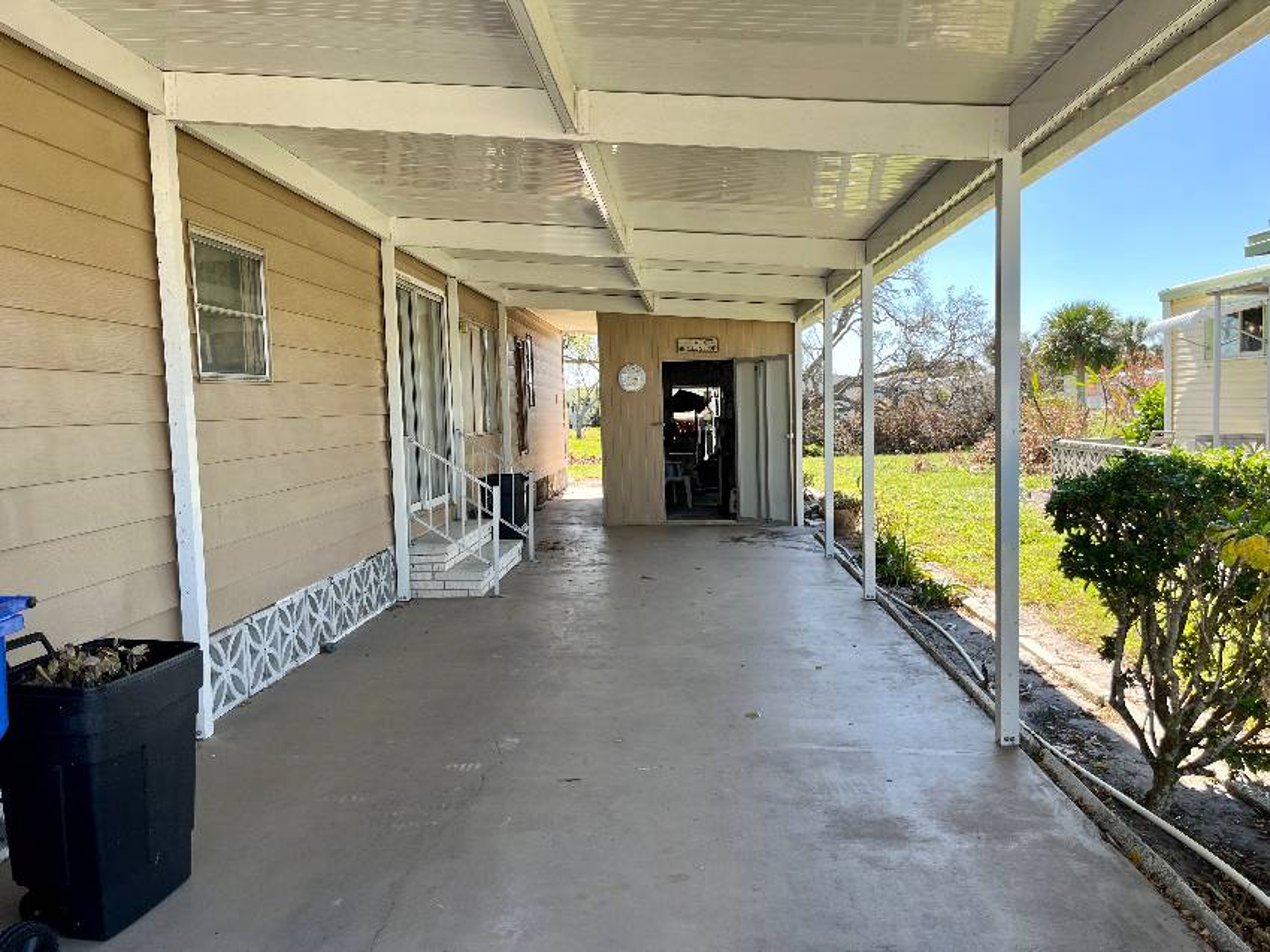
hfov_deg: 67.3
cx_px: 635
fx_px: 954
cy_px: 476
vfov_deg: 53.0
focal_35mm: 26
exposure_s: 1/598
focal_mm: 5.1
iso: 50
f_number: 1.6
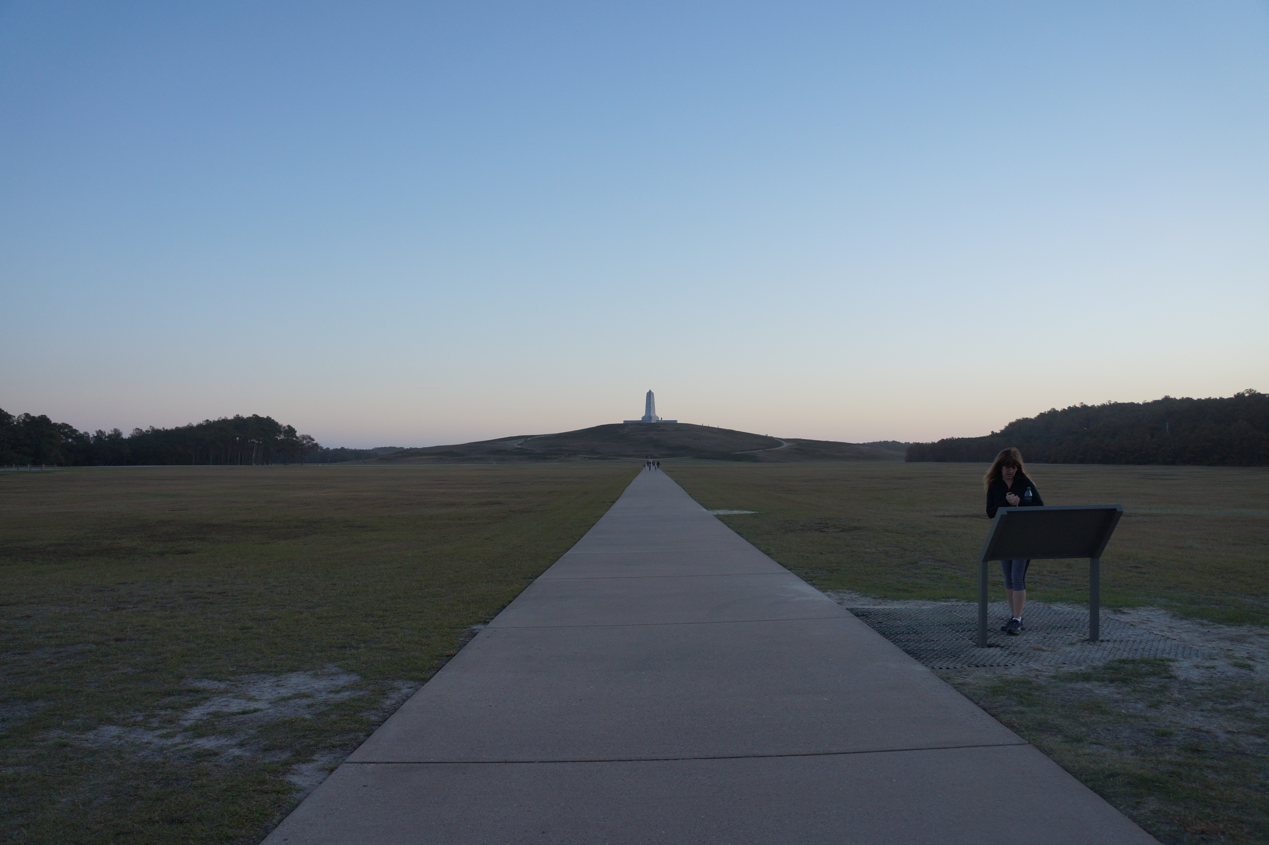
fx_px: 951
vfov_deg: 47.9
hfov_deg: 67.4
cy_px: 422
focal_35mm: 27
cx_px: 634
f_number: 4
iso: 250
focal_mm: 18
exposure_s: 1/160
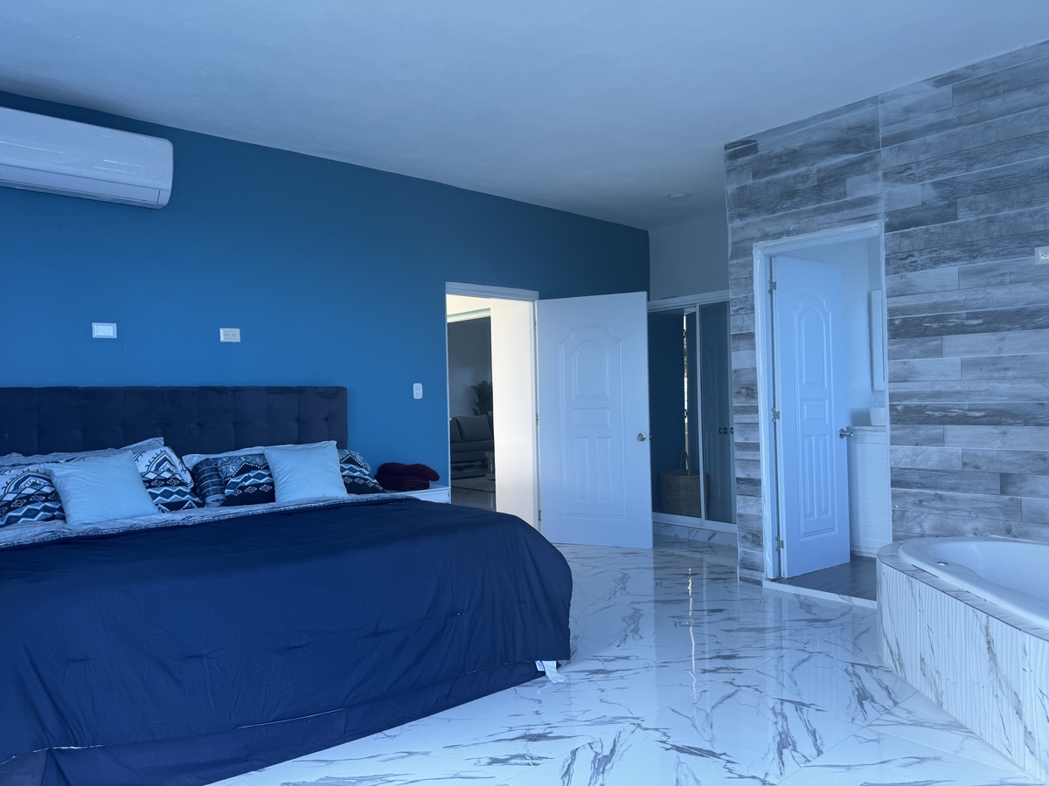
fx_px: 727
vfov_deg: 56.8
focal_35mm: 24
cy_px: 393
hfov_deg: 71.6
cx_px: 524
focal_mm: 6.76
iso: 64
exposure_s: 1/154
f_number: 1.78
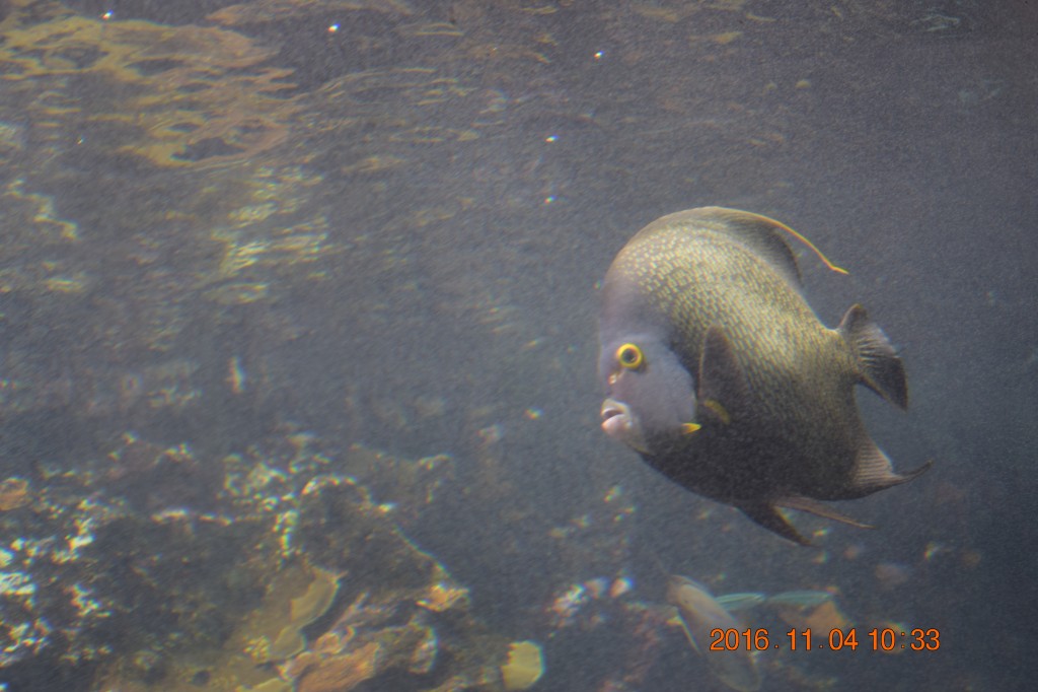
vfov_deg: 16.5
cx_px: 519
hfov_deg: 24.6
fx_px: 2378
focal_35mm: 82
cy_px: 346
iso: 200
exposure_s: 1/80
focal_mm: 55
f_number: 5.6
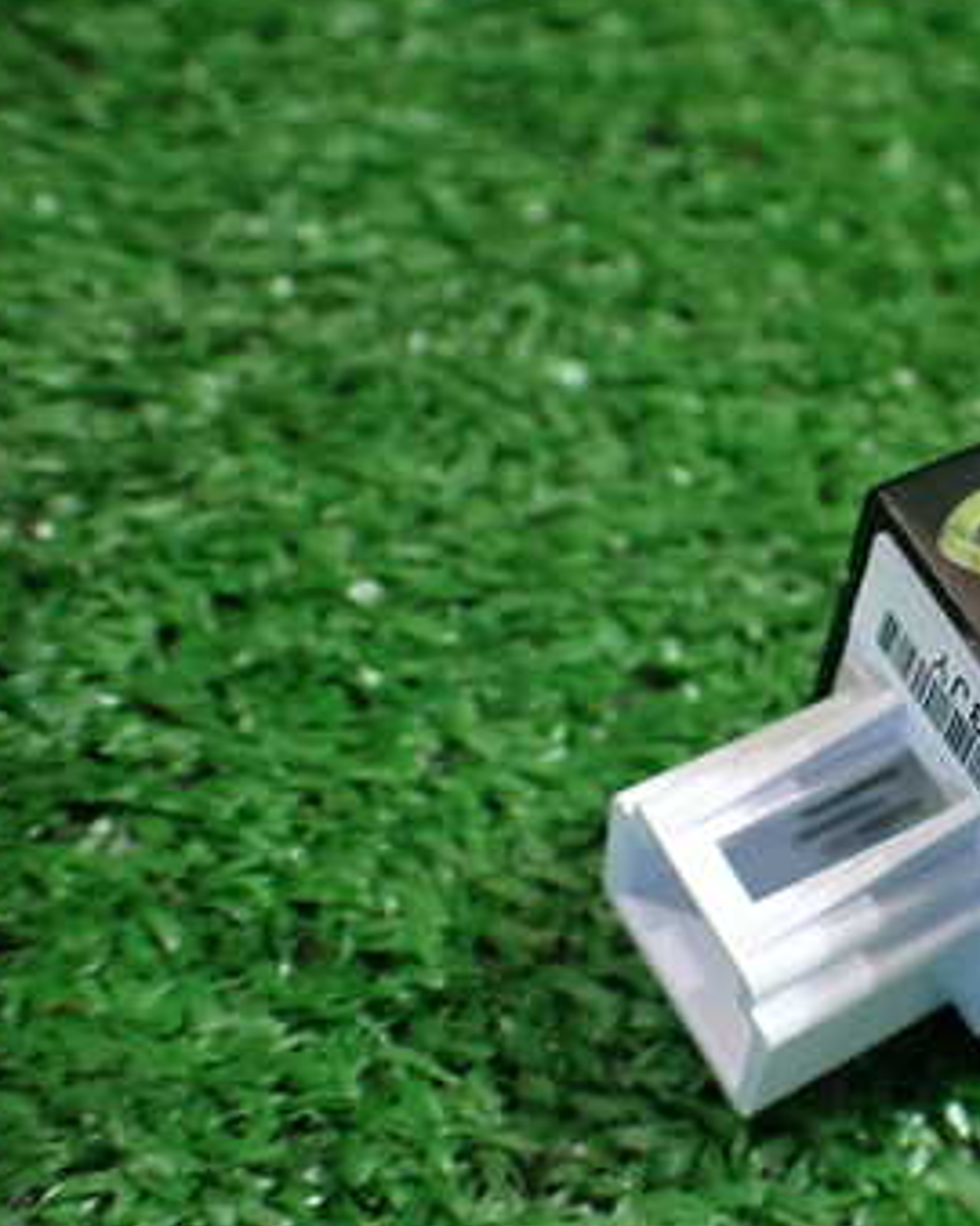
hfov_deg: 27.1
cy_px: 620
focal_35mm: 52
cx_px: 1038
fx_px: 1887
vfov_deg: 36.0
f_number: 2.3
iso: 800
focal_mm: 5.4
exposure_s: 1/100
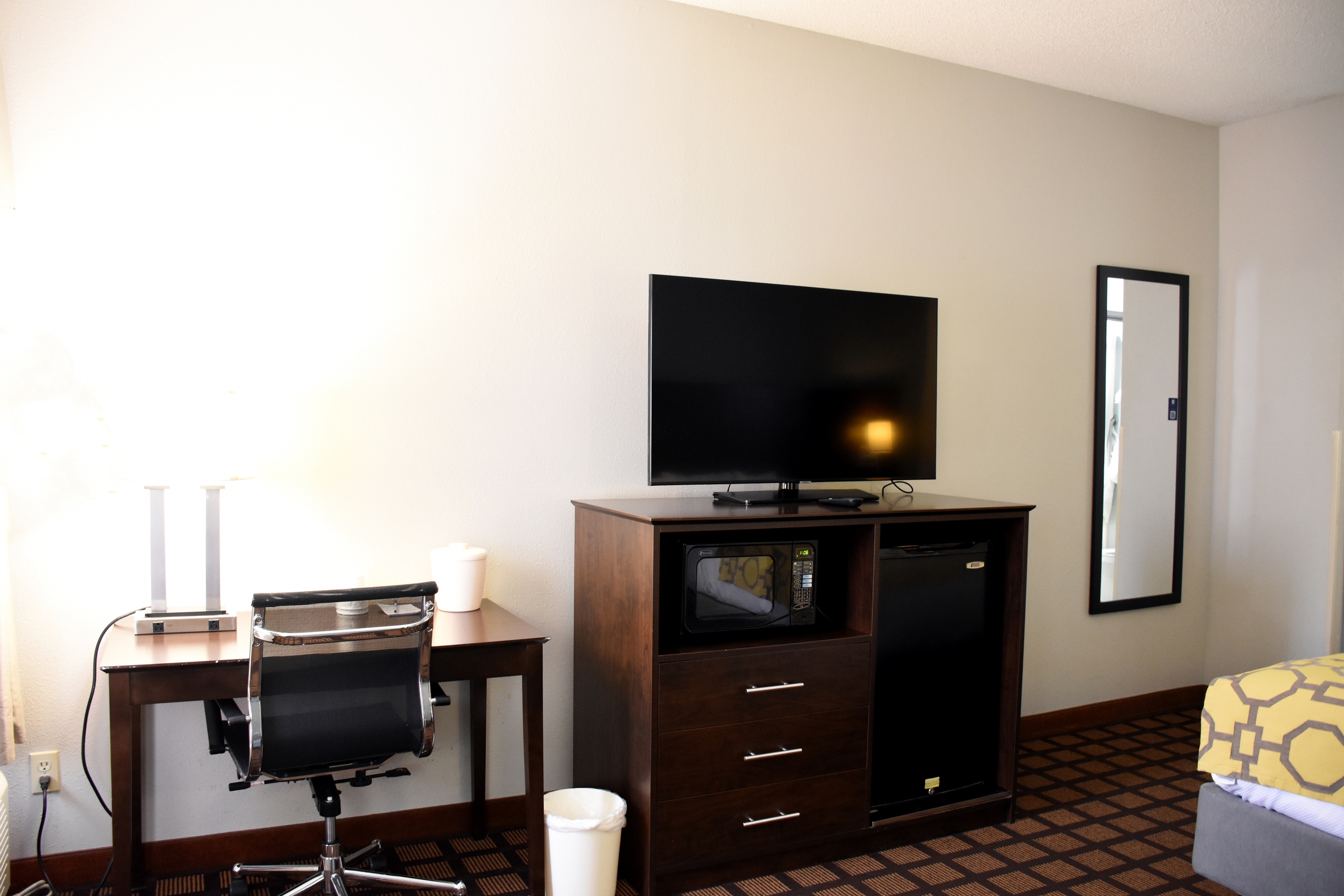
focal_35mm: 27
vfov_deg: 47.9
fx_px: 1008
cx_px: 672
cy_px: 448
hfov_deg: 67.4
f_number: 3.5
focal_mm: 18
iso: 1600
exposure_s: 1/13
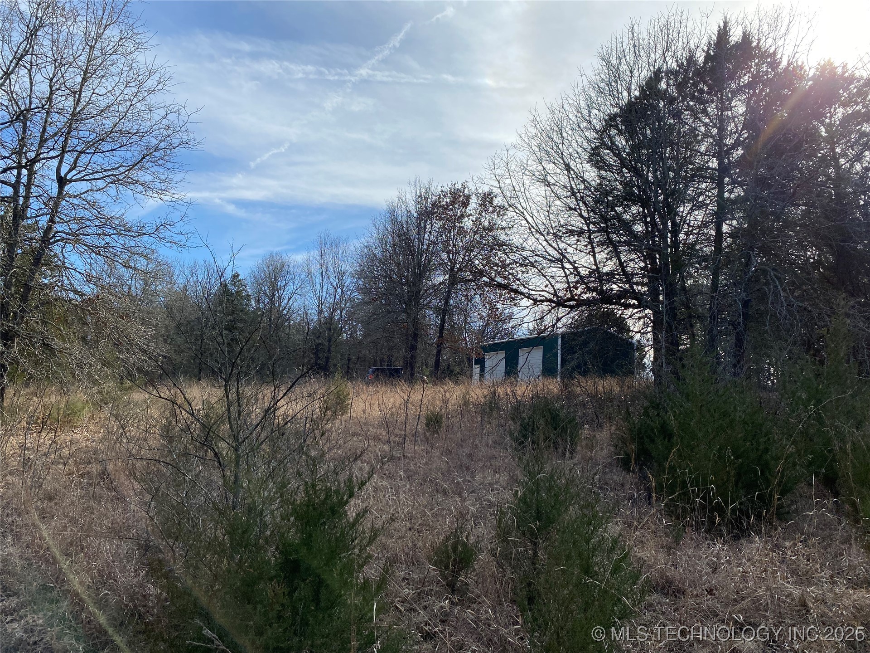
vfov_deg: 53.1
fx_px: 653
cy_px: 326
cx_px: 435
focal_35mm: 26
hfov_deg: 67.3
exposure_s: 1/2688
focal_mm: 4.25
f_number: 1.8
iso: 32
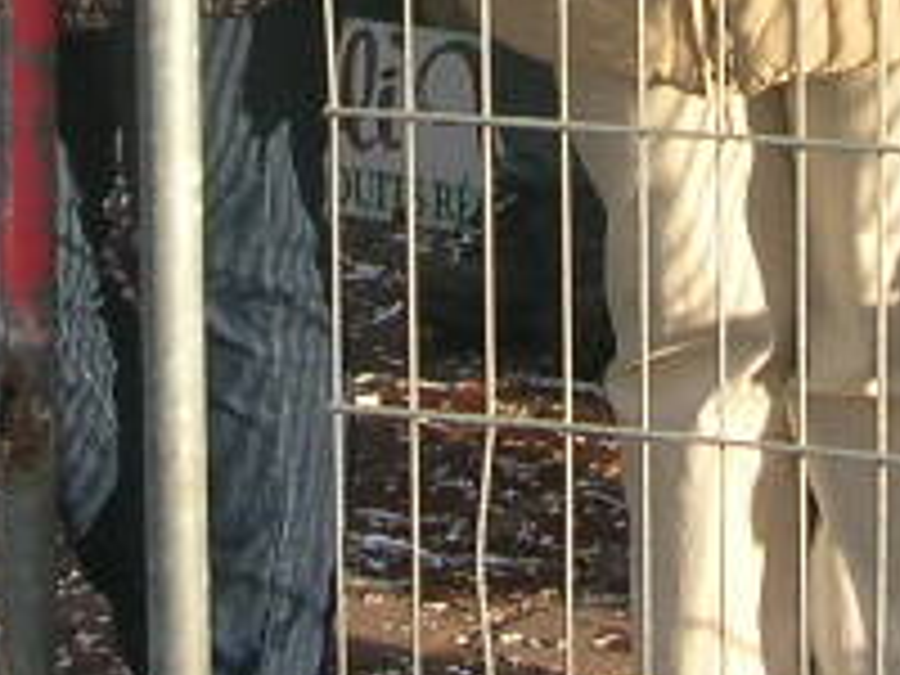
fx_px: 4914
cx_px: 590
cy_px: -630
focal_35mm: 189
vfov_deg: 7.6
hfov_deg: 10.5
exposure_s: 1/263
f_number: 2.9
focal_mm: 6.2
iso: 50
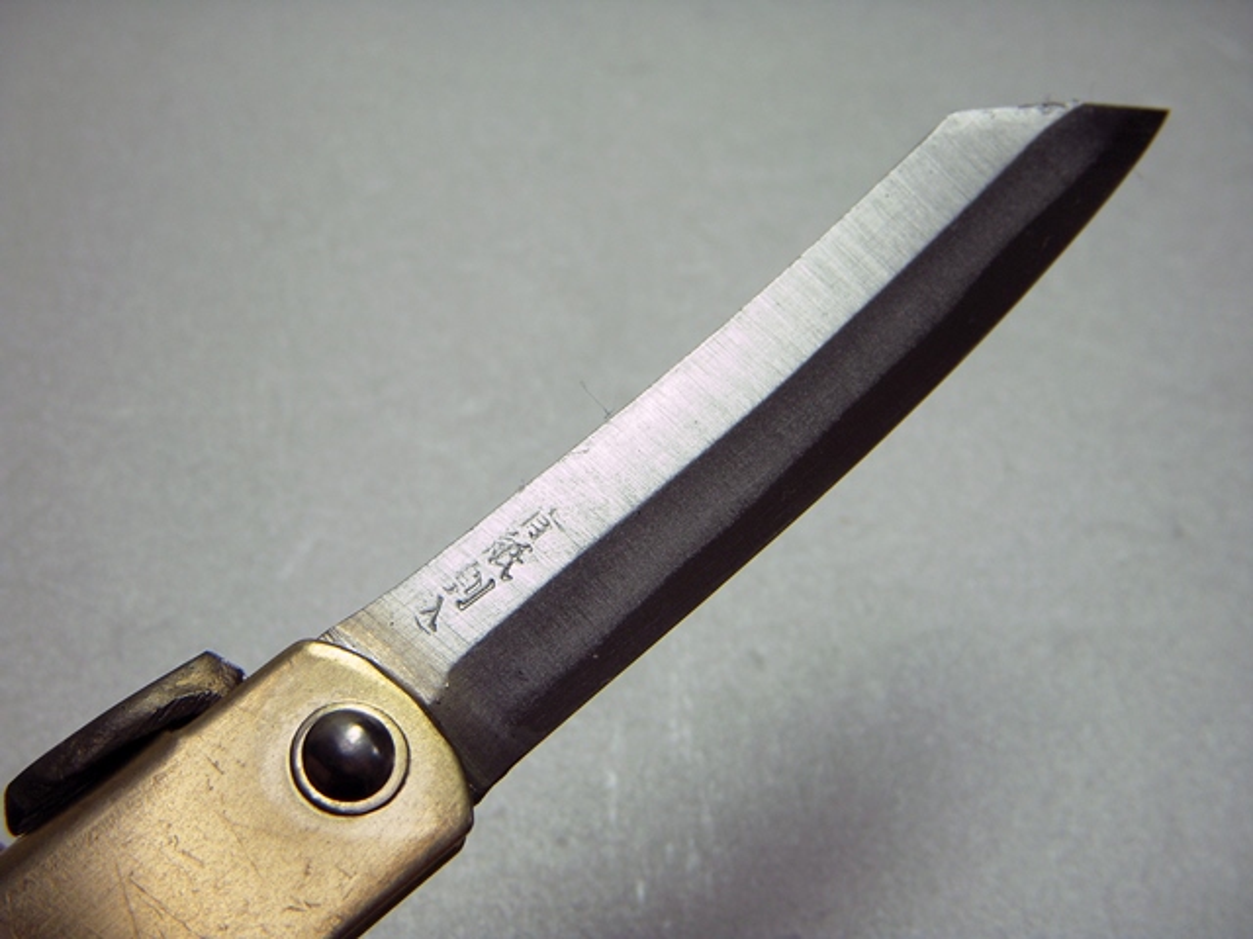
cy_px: 470
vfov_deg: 22.3
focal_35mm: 66
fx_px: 2389
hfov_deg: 29.4
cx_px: 626
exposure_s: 1/50
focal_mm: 11
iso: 100
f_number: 3.7
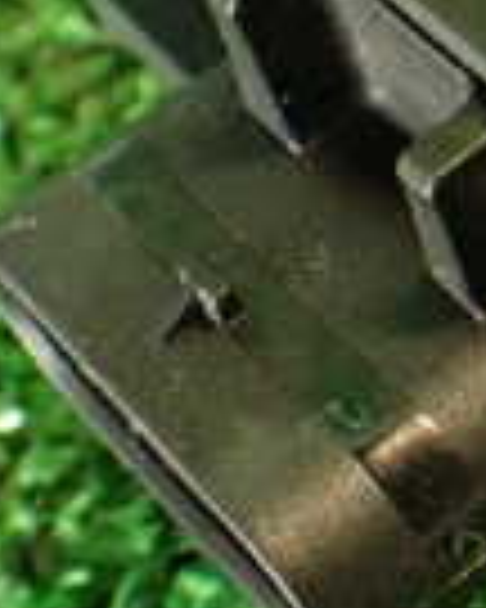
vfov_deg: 13.7
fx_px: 2499
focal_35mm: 139
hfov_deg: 10.4
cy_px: 72
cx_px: 882
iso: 500
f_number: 2.4
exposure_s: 1/30
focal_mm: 5.79
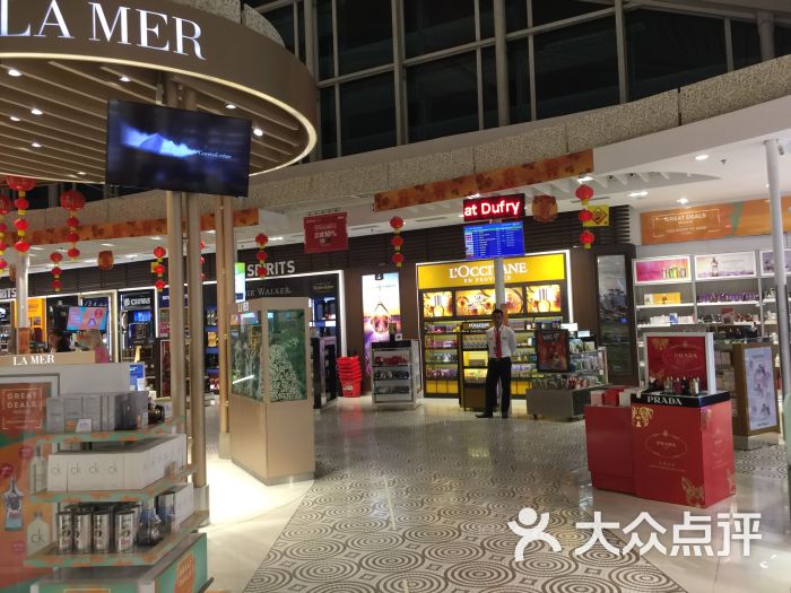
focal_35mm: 29
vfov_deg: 48.2
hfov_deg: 61.7
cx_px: 396
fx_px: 663
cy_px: 296
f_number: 2.2
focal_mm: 4.15
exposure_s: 1/33
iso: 50
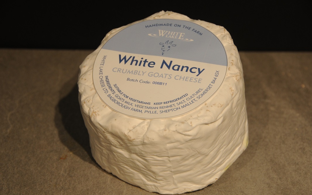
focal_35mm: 126
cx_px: 157
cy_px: 100
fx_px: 1072
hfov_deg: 16.6
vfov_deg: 10.4
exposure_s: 1/320
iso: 400
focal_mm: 82
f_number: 9
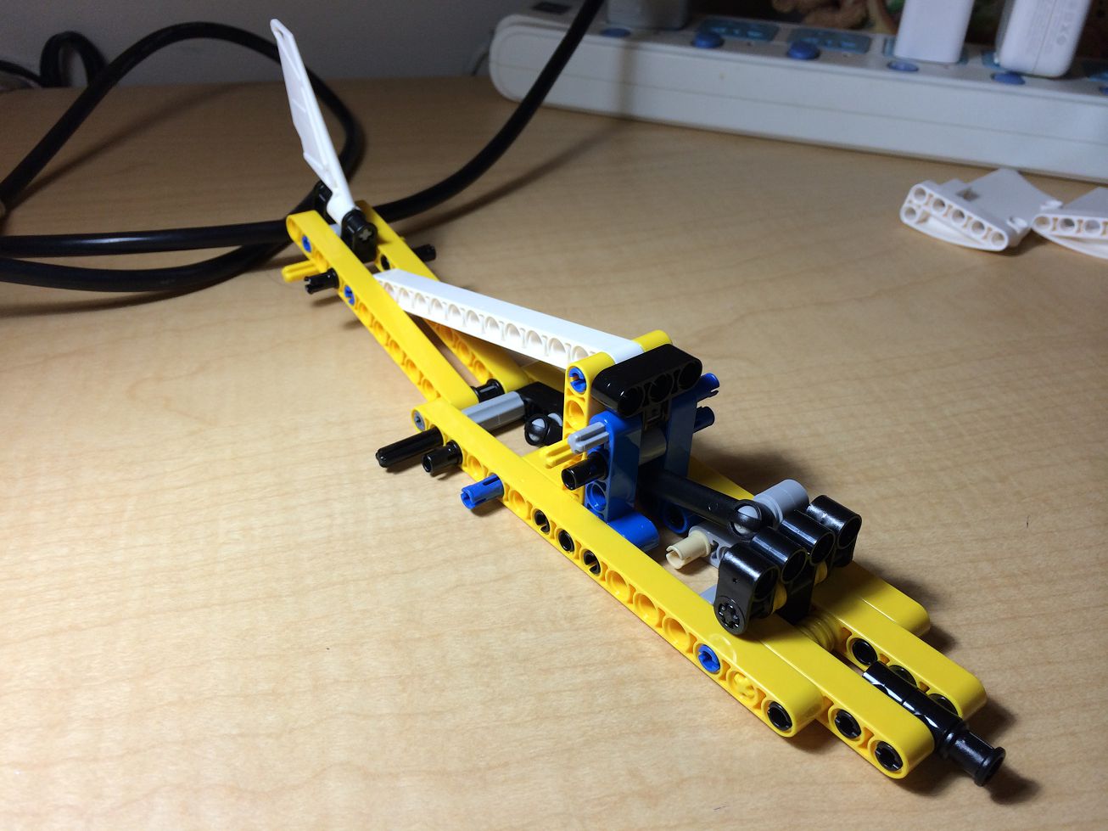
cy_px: 416
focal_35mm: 30
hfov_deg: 60.0
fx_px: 960
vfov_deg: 46.8
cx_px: 554
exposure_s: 1/60
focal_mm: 4.12
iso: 50
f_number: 2.2
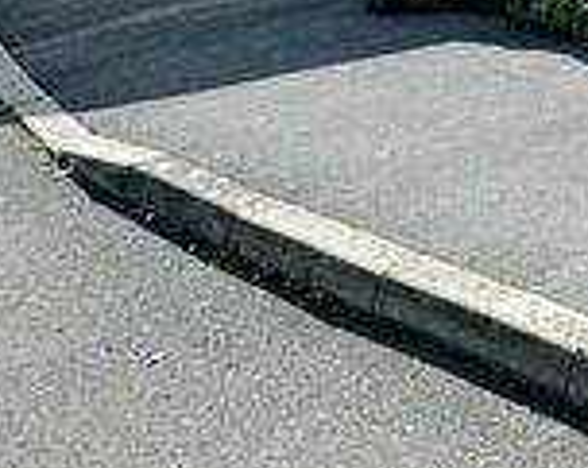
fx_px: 1094
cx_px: 1323
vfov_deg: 18.7
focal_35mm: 63
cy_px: -377
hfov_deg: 16.5
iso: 40
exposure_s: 1/1346
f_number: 2.2
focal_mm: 2.22
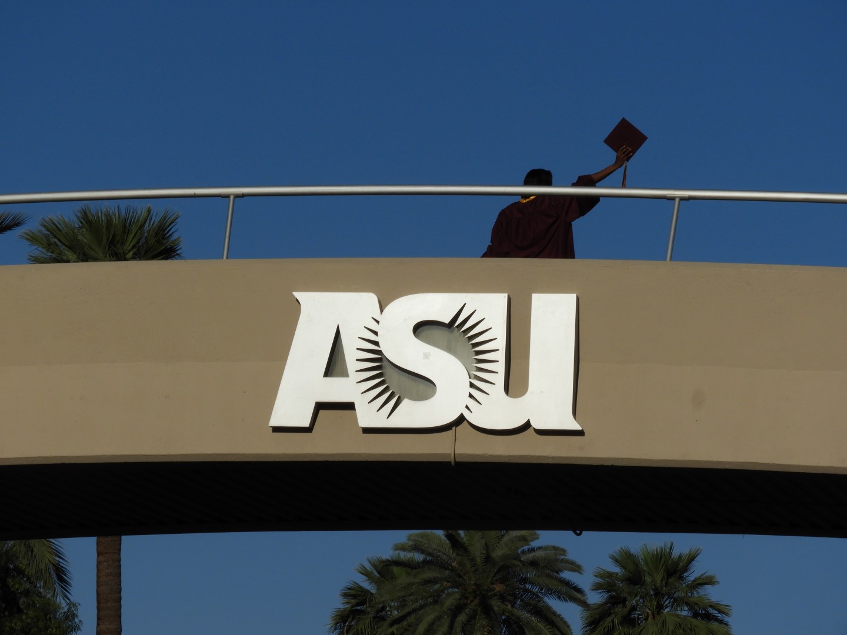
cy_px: 318
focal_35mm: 250
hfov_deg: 7.9
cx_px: 424
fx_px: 6117
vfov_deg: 5.9
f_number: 6.9
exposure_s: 1/1600
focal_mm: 44.8
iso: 100
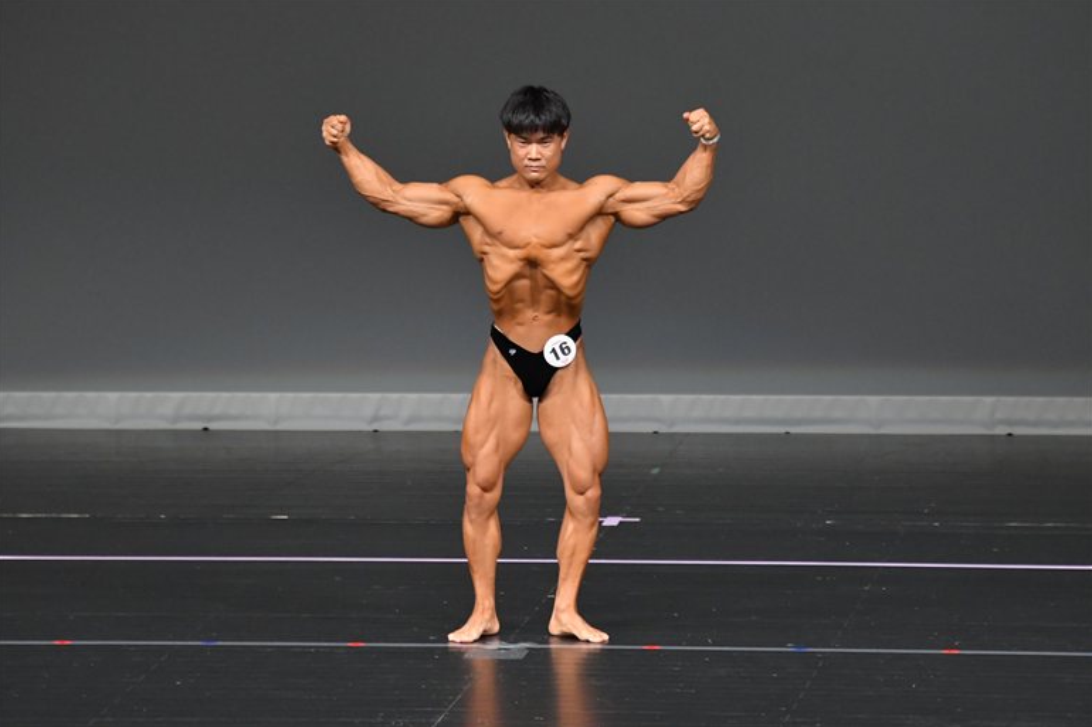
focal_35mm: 302
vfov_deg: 4.5
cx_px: 545
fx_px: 9158
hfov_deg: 6.8
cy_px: 363
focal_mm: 200
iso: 4000
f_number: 5.6
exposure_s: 1/400
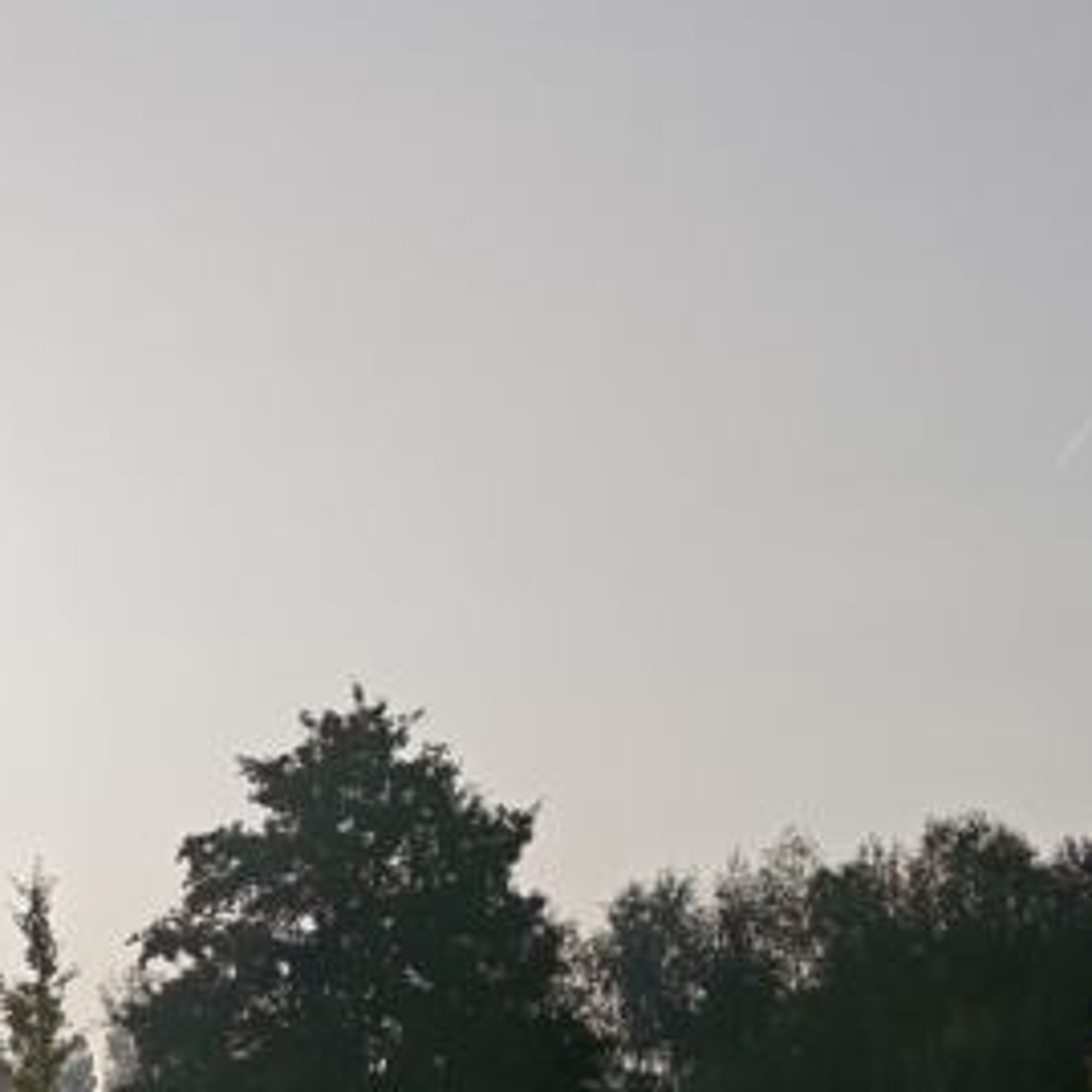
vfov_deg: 21.0
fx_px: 2891
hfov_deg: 20.6
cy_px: 932
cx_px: -18
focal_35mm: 81
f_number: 1.63
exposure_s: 1/15366
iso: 50
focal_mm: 8.72
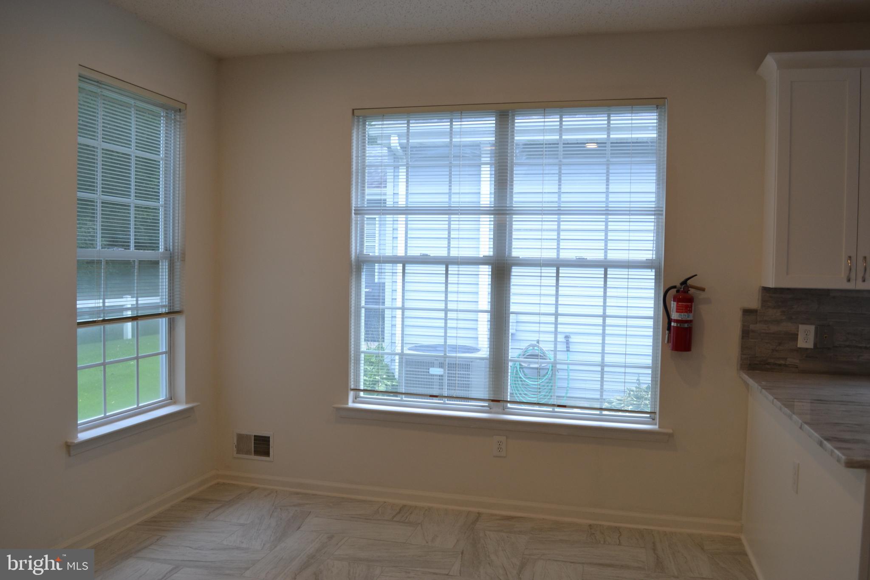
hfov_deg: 67.4
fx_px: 652
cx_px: 435
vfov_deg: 47.9
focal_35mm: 27
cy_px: 290
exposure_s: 1/100
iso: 400
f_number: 5.6
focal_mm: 18
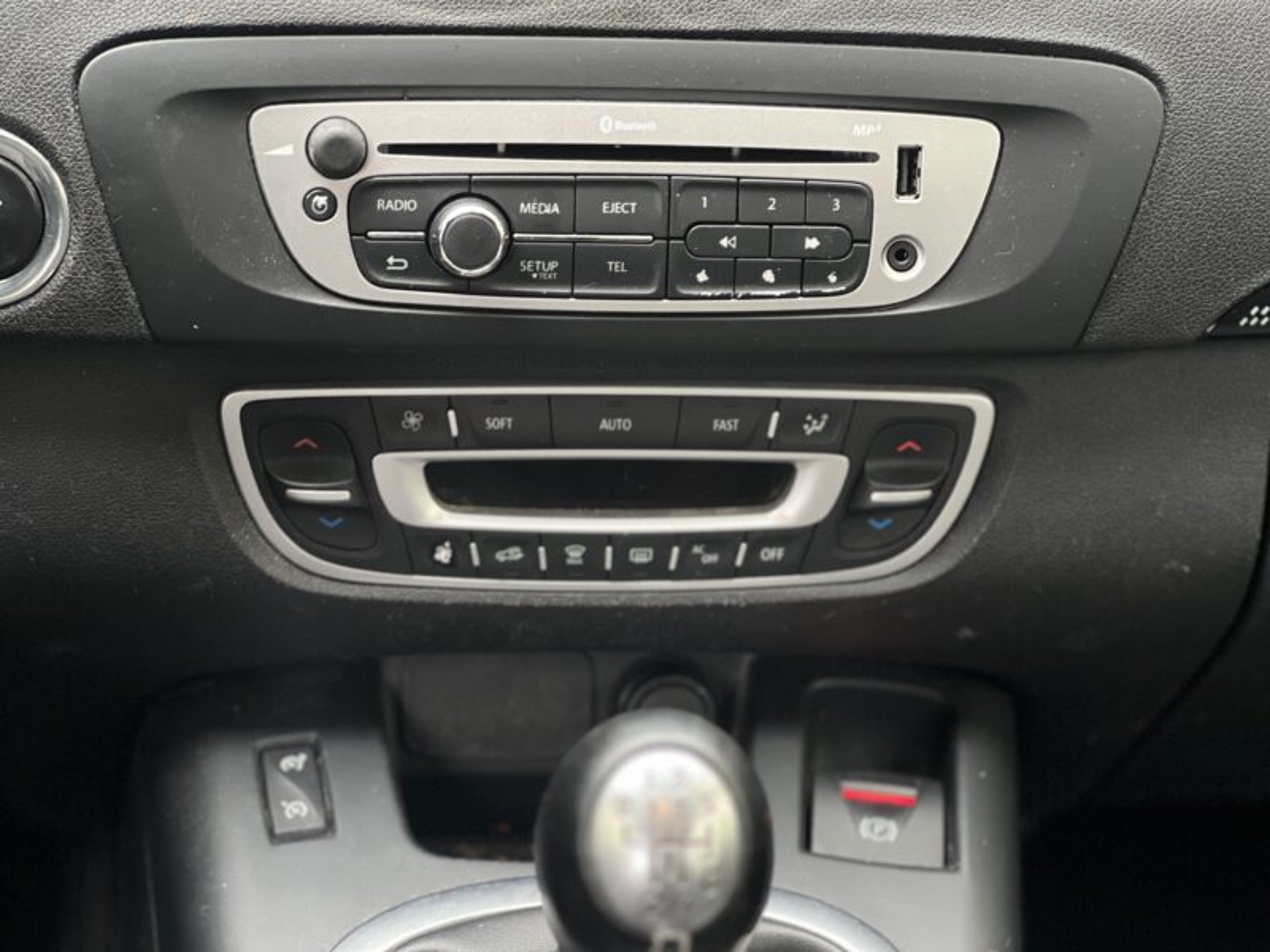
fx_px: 2825
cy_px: 476
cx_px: 635
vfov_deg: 19.1
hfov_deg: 25.3
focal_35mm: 77
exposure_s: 1/40
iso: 200
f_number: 2.8
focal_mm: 9
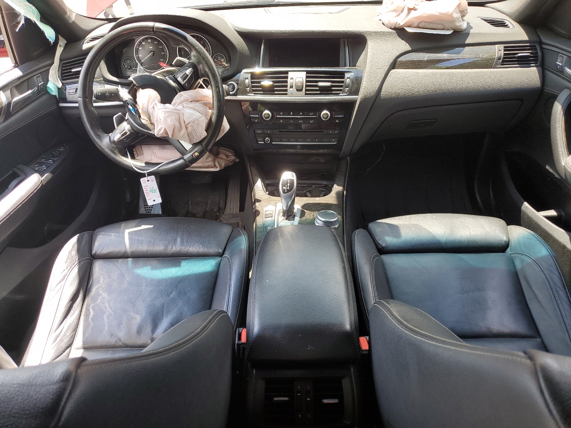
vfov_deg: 53.1
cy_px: 214
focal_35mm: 26
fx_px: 429
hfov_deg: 67.3
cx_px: 286
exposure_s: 1/120
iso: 51
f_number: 1.5
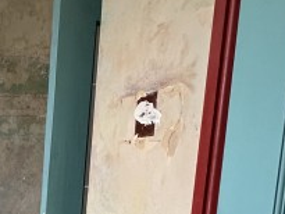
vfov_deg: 19.4
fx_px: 577
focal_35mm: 70
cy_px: 279
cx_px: -211
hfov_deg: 20.6
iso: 125
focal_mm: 2.22
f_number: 2.2
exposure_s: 1/99
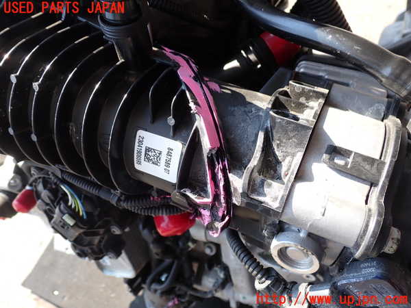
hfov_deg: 60.0
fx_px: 356
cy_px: 154
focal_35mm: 30
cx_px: 206
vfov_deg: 46.8
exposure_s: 1/160
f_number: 3.2
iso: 100
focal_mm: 5.4
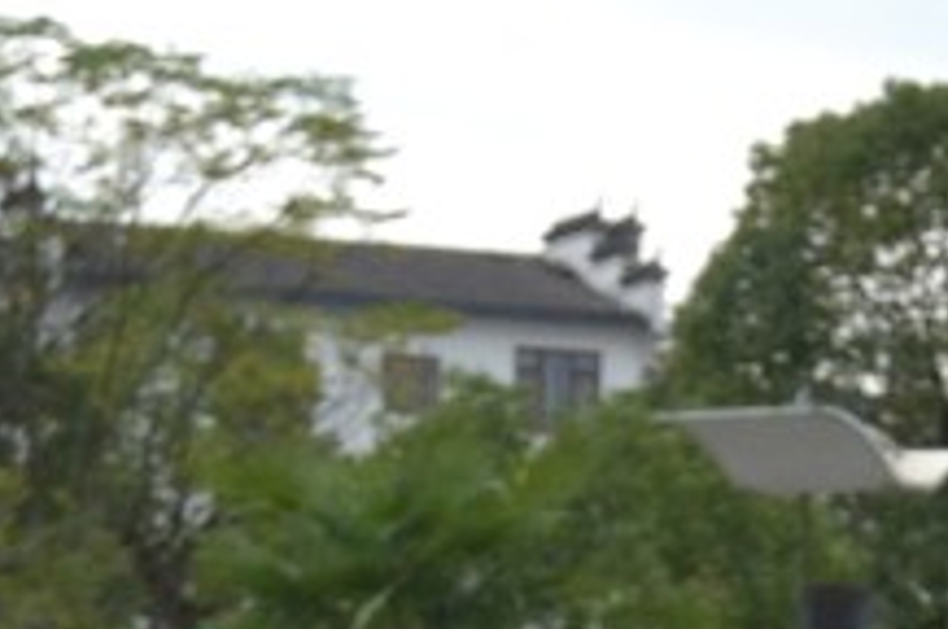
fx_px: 6697
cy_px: 1581
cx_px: 2503
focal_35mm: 255
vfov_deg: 5.2
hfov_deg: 7.4
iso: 400
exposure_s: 1/1600
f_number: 5.6
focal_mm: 23
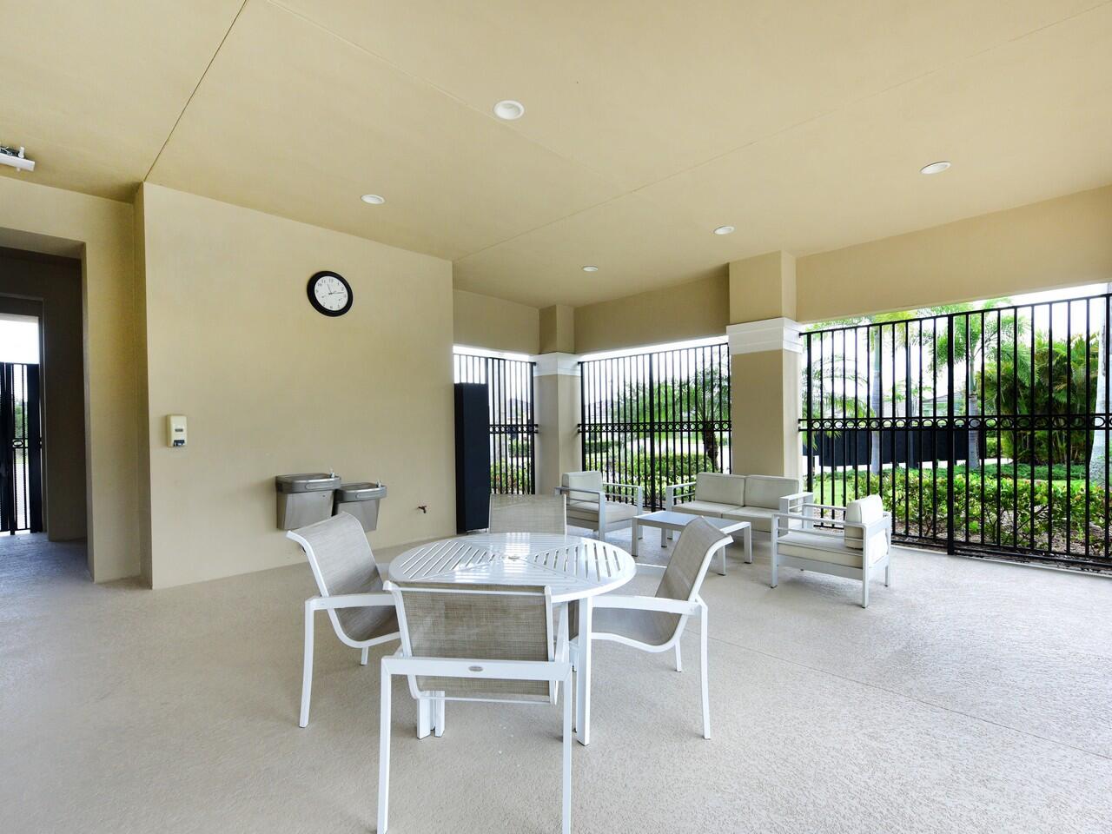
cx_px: 556
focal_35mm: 15
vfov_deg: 81.7
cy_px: 417
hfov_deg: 98.2
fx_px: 482
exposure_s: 1/250
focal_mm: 15
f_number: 5.6
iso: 800
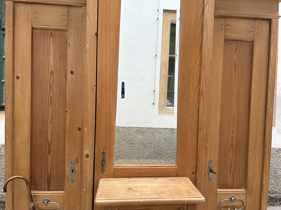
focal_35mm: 26
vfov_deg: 53.1
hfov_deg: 67.3
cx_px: 140
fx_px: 211
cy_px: 105
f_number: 1.5
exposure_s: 1/427
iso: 50
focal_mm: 5.7
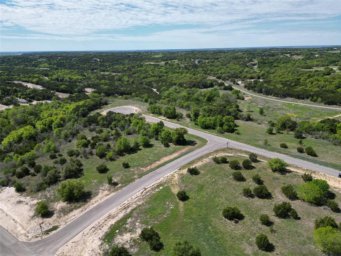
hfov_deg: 71.6
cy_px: 128
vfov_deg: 56.8
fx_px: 236
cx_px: 170
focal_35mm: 24
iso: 130
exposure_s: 1/3200
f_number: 1.7
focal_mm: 6.72
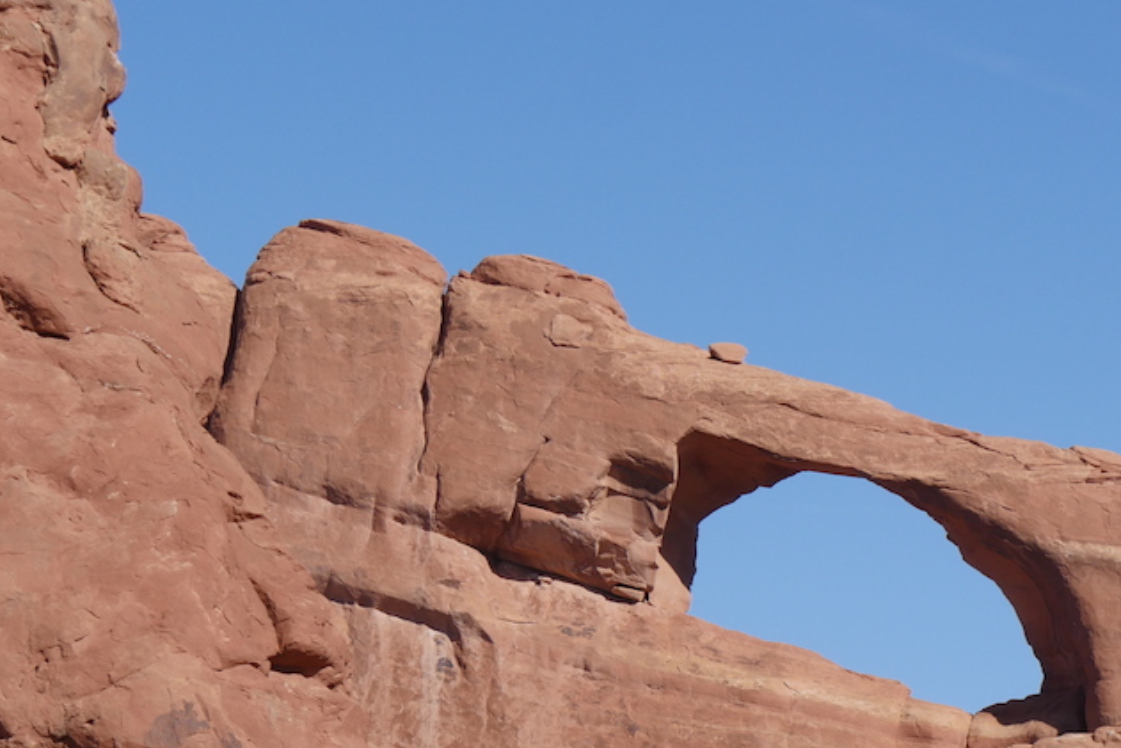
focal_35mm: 182
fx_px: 5668
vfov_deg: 7.5
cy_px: 752
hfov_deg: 11.3
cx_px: 572
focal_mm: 46
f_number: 9
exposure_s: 1/500
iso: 200
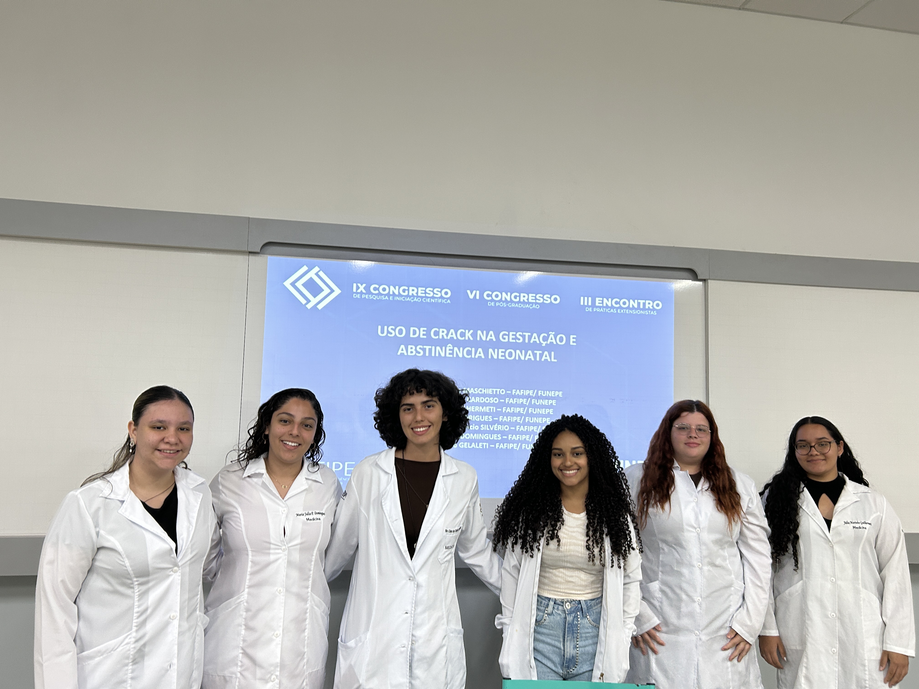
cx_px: 460
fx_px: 690
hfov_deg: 67.3
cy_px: 344
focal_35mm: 26
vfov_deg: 53.1
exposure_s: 1/60
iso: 125
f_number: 1.5
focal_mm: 5.7
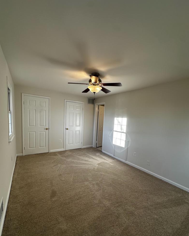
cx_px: 94
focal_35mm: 15
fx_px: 105
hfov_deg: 84.0
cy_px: 129
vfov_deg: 96.5
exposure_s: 1/157
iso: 40
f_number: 2.2
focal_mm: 2.22
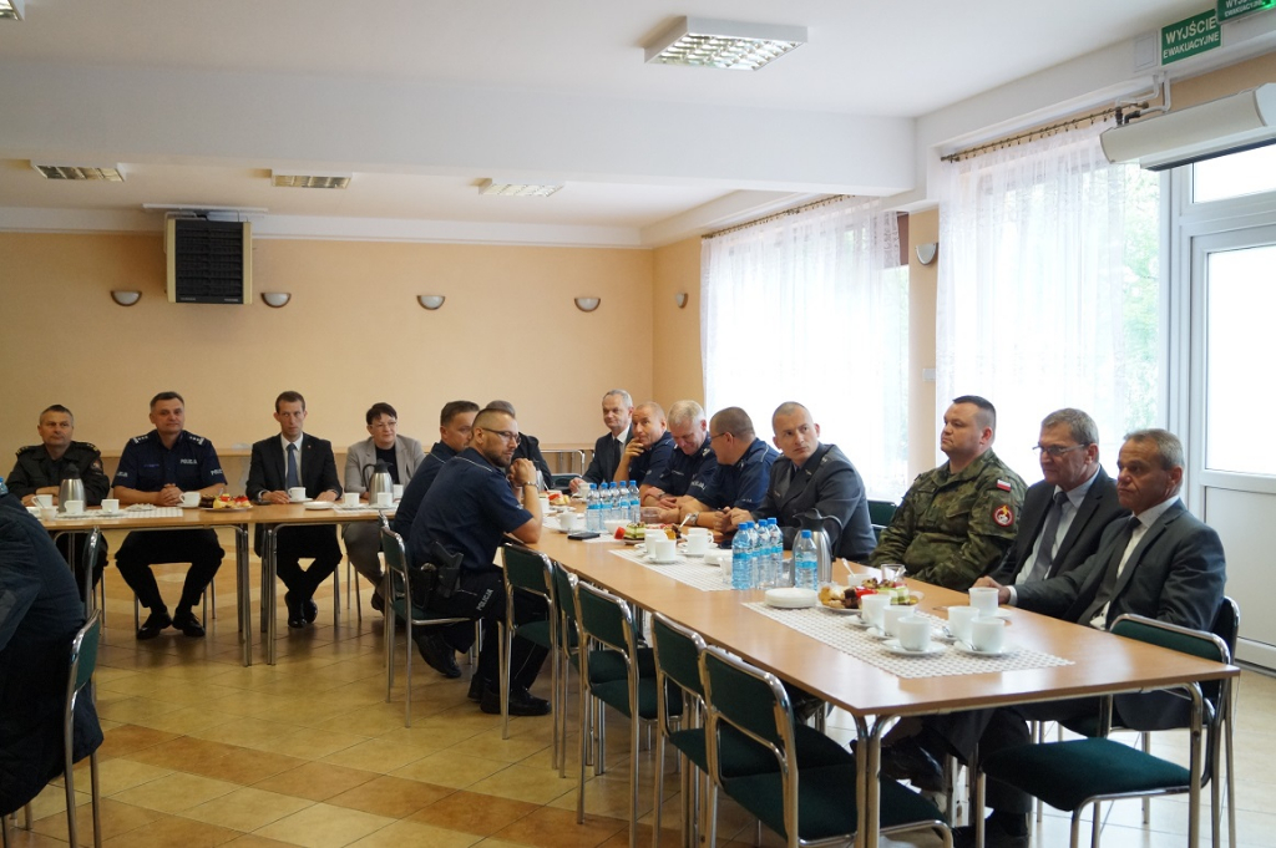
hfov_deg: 57.3
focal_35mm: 33
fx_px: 1169
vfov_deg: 39.9
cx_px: 638
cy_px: 424
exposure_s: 1/160
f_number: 4
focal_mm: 22
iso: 1000
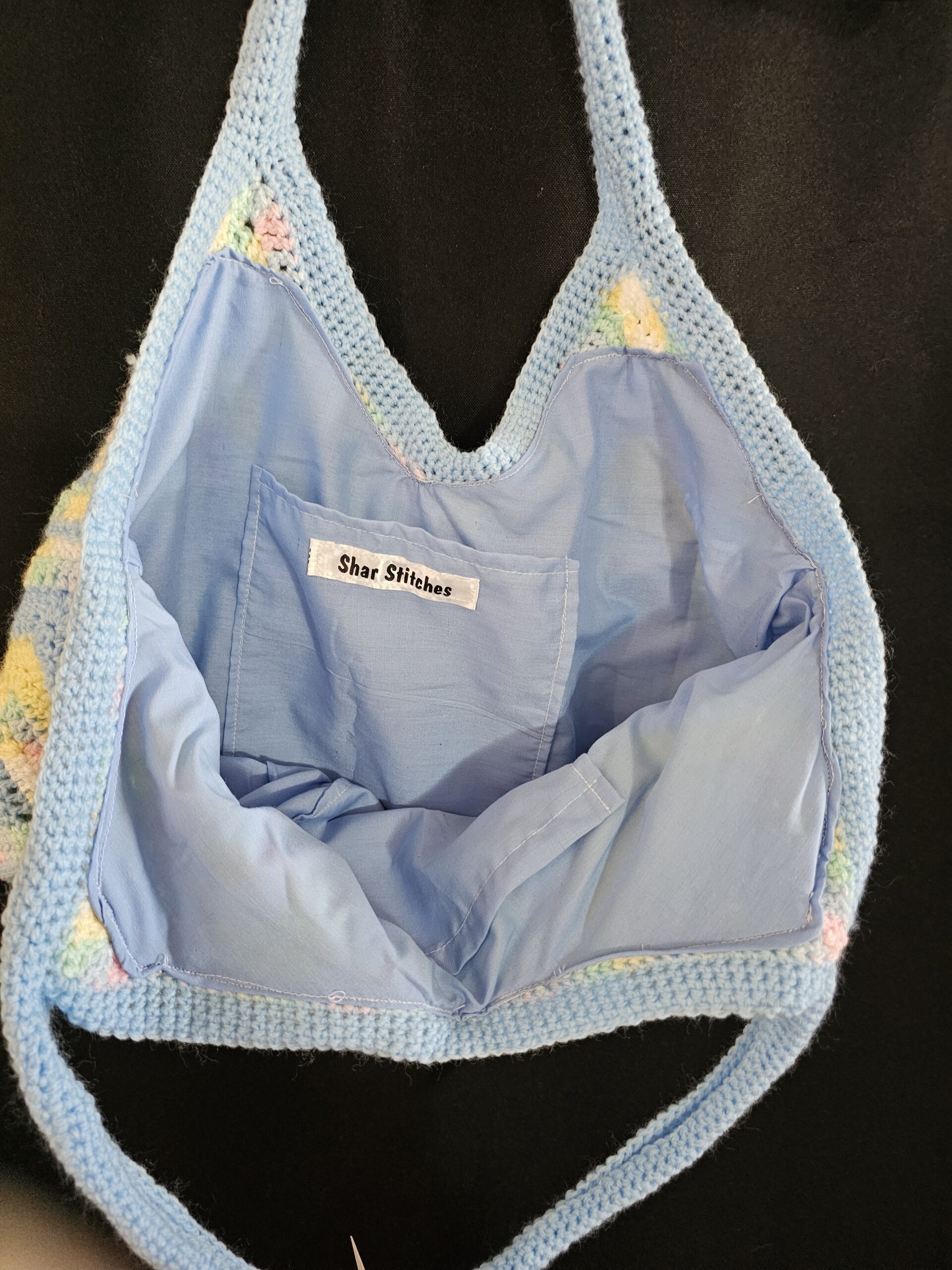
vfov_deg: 73.9
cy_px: 635
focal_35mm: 23
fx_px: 843
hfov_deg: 58.9
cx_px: 476
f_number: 1.7
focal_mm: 6.3
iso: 640
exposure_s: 1/30
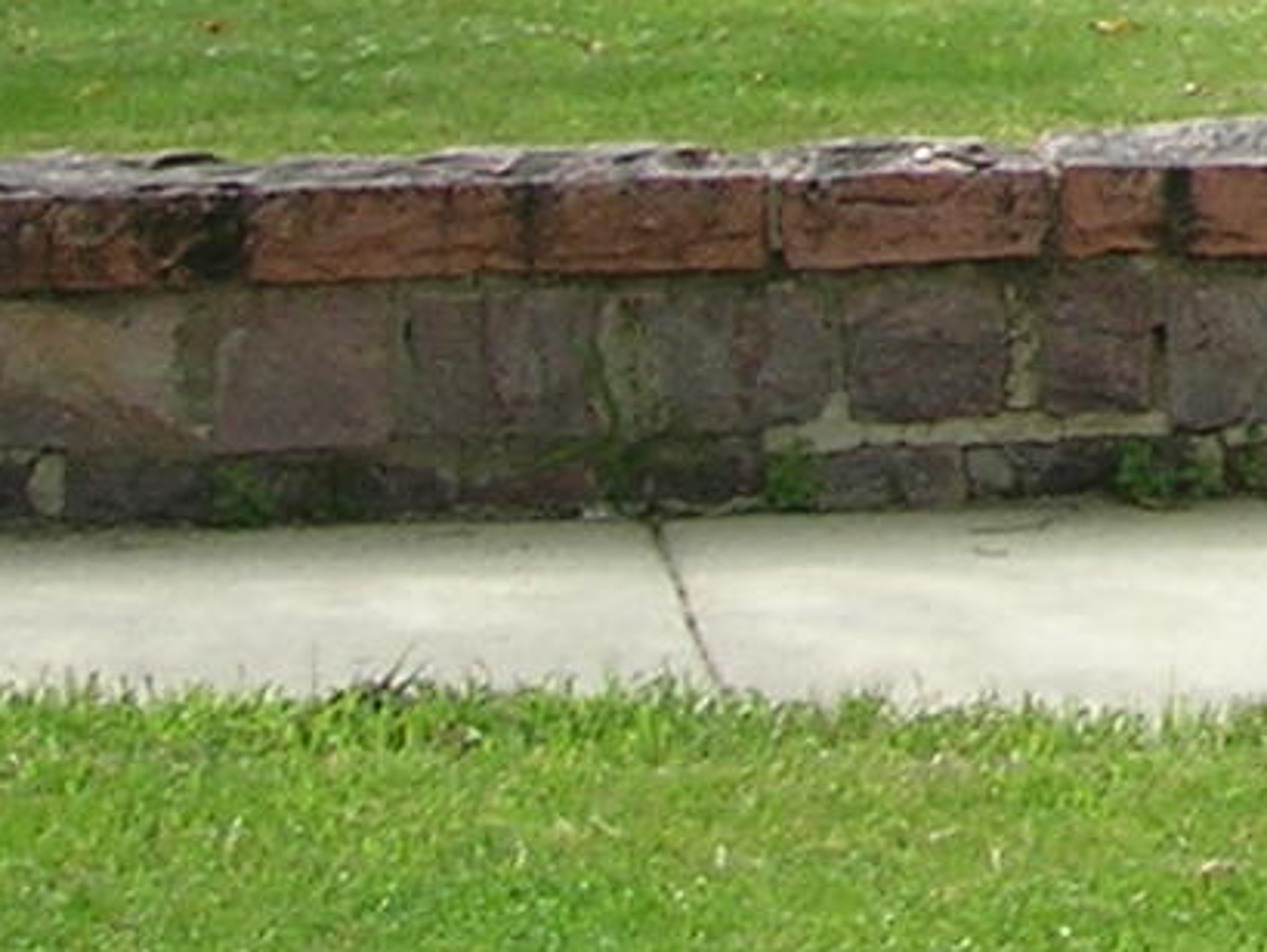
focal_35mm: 259
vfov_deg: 5.4
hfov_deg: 6.9
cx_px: 3699
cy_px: -1771
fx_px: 9485
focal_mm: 8.5
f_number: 4.9
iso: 64
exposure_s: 1/177
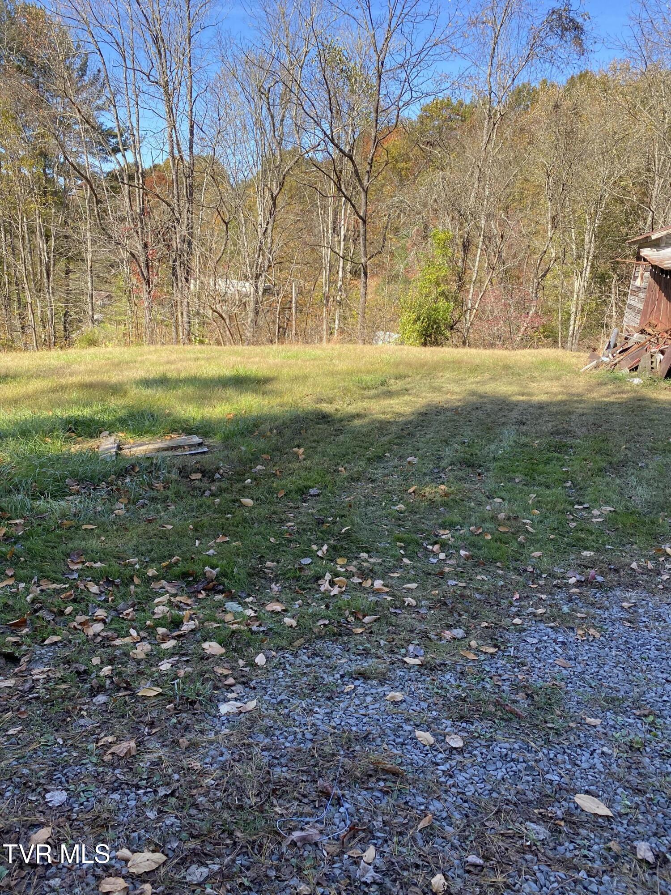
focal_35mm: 26
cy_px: 448
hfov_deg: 53.1
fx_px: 672
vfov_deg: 67.3
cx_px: 336
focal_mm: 4.25
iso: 32
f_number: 1.8
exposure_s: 1/658
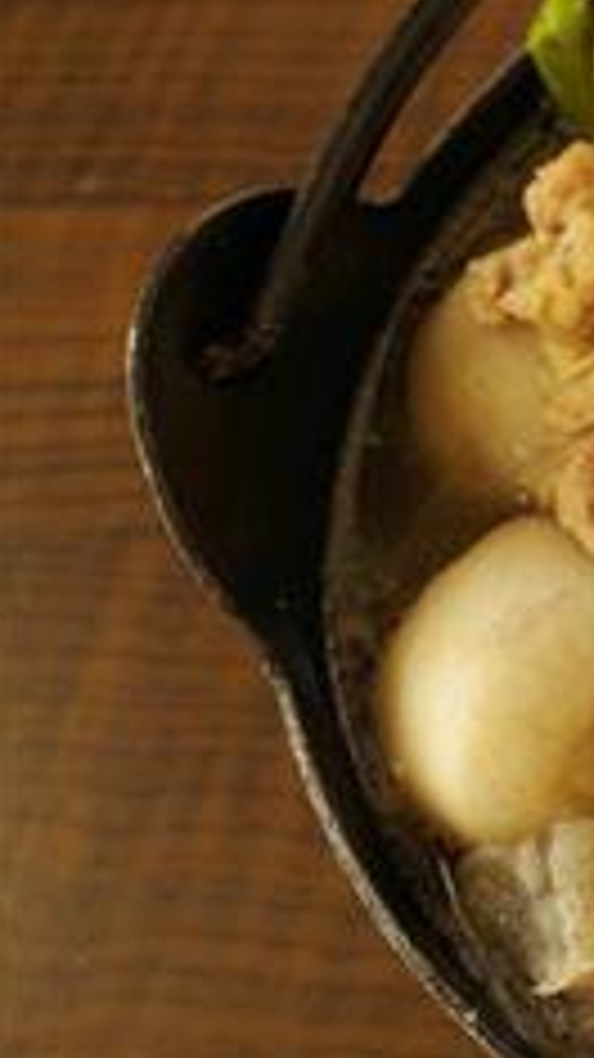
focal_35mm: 80
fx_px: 2242
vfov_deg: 26.5
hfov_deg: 13.4
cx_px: 1112
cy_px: 493
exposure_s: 1/8
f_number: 13
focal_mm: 24.4
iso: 200
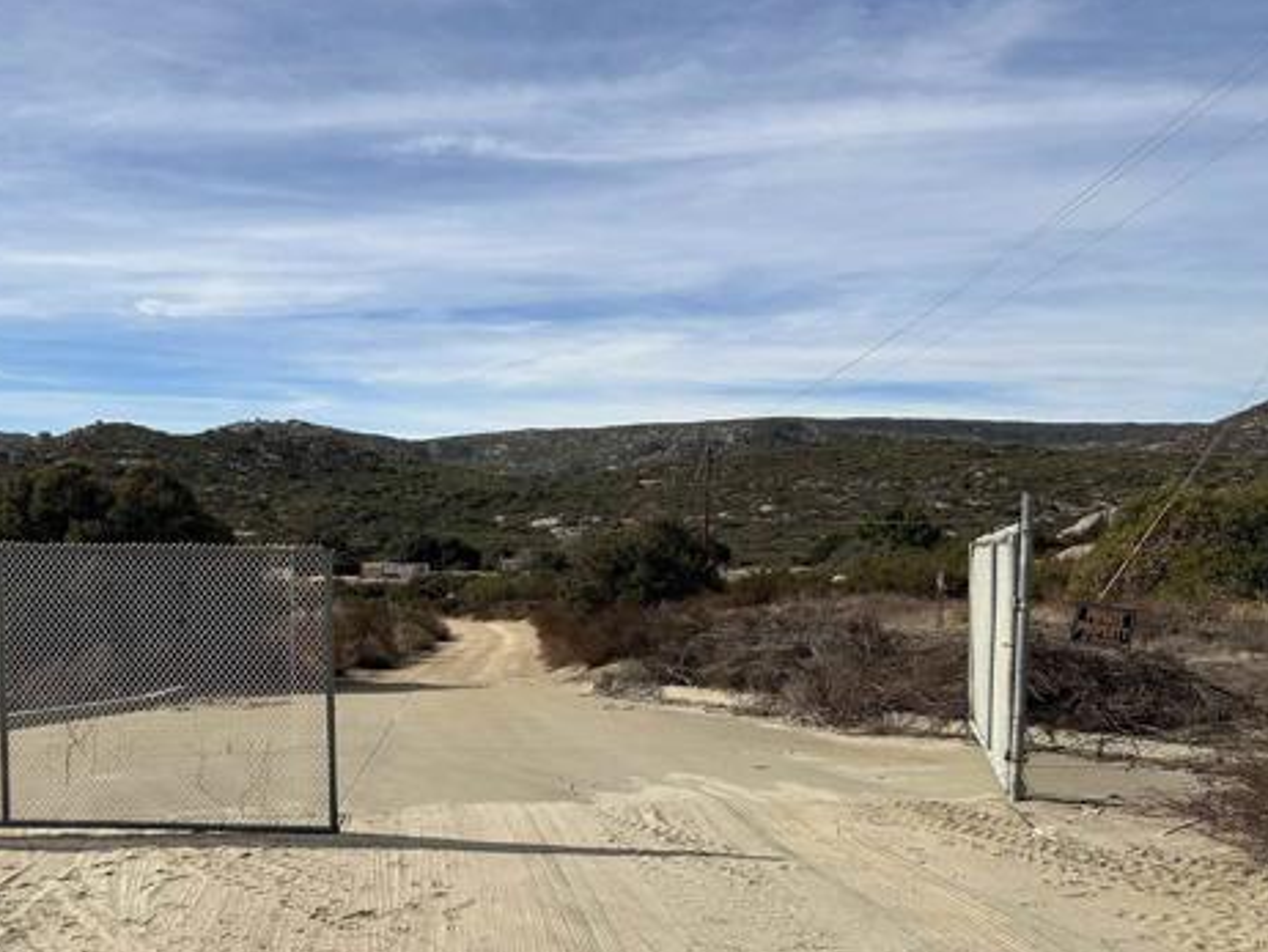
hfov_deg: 50.4
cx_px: 420
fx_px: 1319
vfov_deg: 39.4
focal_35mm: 36
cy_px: 601
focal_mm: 5.7
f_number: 1.5
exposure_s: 1/7463
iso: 50
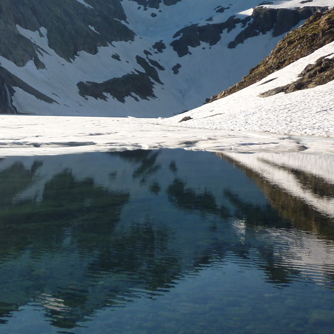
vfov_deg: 28.1
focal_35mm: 61
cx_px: 12
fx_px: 666
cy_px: 147
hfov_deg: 26.8
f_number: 8
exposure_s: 1/160
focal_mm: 5.5
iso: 80
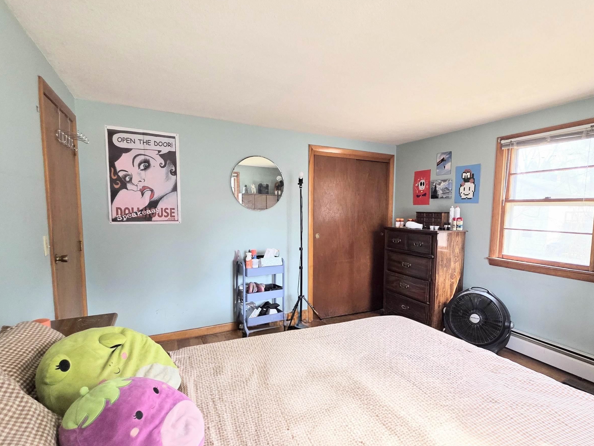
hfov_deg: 90.7
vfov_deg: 74.6
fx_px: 292
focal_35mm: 17
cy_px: 240
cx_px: 330
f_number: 1.9
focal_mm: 2.2
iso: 200
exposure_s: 1/120
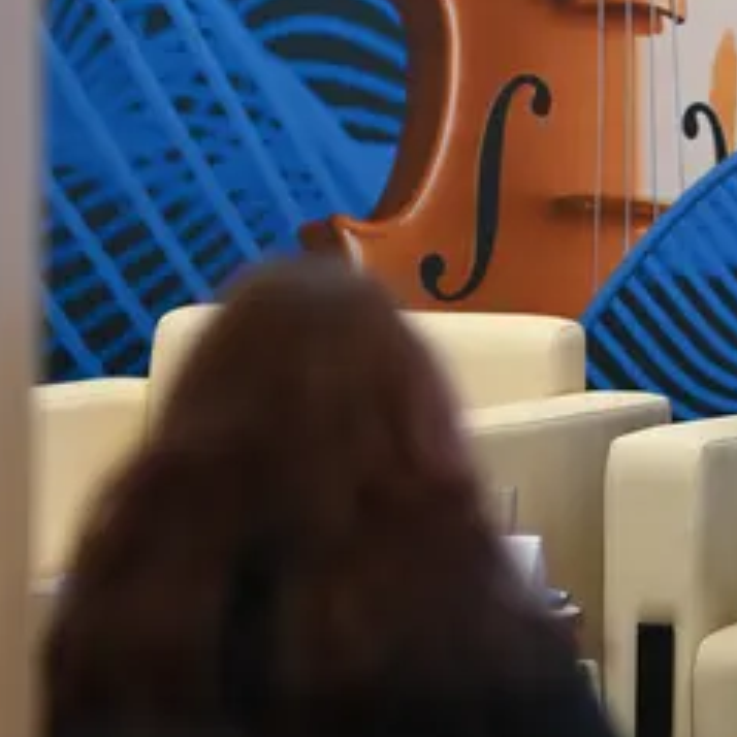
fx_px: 8142
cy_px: 491
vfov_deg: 5.2
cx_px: 802
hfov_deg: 5.2
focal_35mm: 338
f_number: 1.8
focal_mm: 135
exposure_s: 1/250
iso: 640
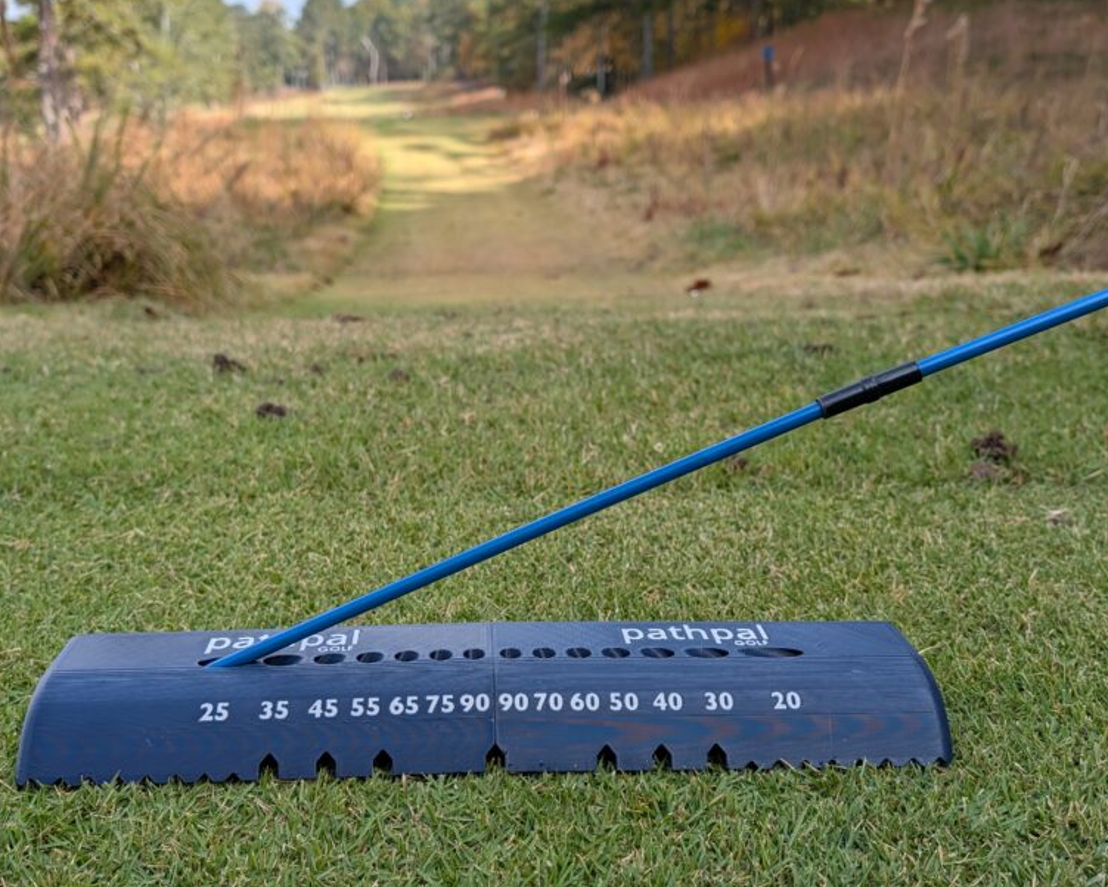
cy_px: 453
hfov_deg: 55.7
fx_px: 1049
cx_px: 547
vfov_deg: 45.8
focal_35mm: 32
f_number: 1.68
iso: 19
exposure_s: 1/858
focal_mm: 6.9
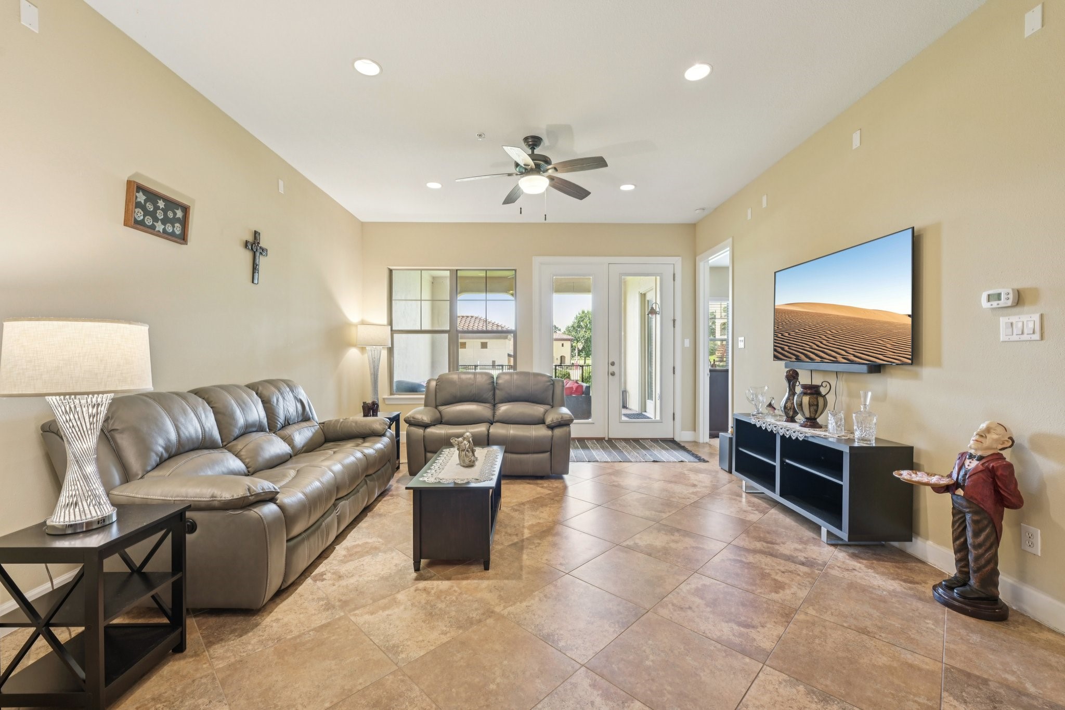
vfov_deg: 77.3
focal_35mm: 15
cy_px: 355
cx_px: 532
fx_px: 444
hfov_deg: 100.4
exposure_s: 1/10
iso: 400
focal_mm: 15
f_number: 8
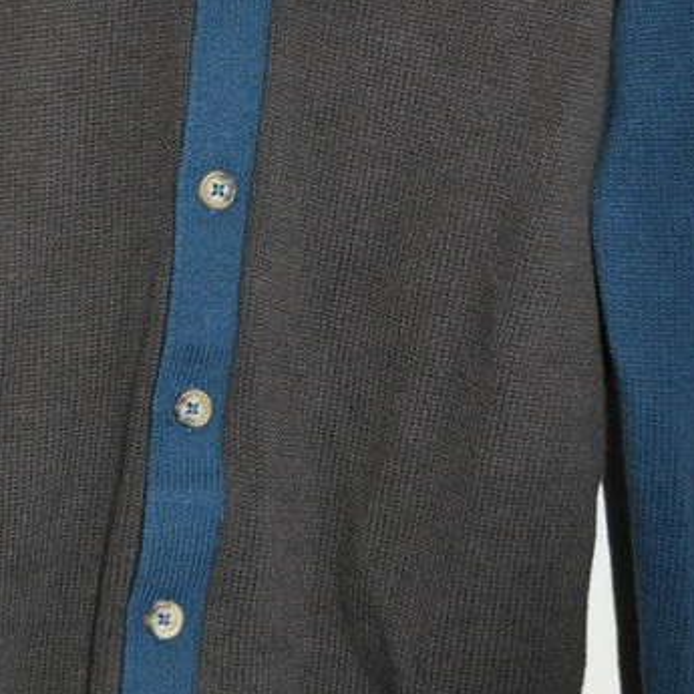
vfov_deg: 18.0
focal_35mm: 96
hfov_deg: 18.1
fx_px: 2178
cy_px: 161
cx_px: 231
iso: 800
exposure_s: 1/60
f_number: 4.2
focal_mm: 26
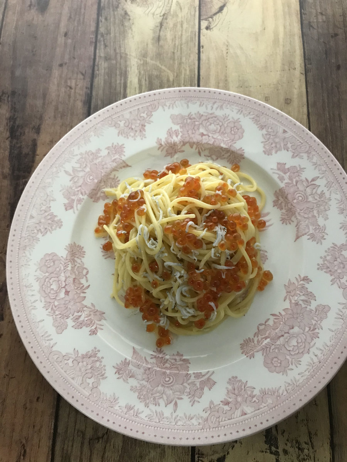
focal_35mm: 28
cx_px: 174
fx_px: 374
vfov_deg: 63.4
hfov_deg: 49.7
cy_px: 231
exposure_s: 1/13
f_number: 1.8
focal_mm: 3.99
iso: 100
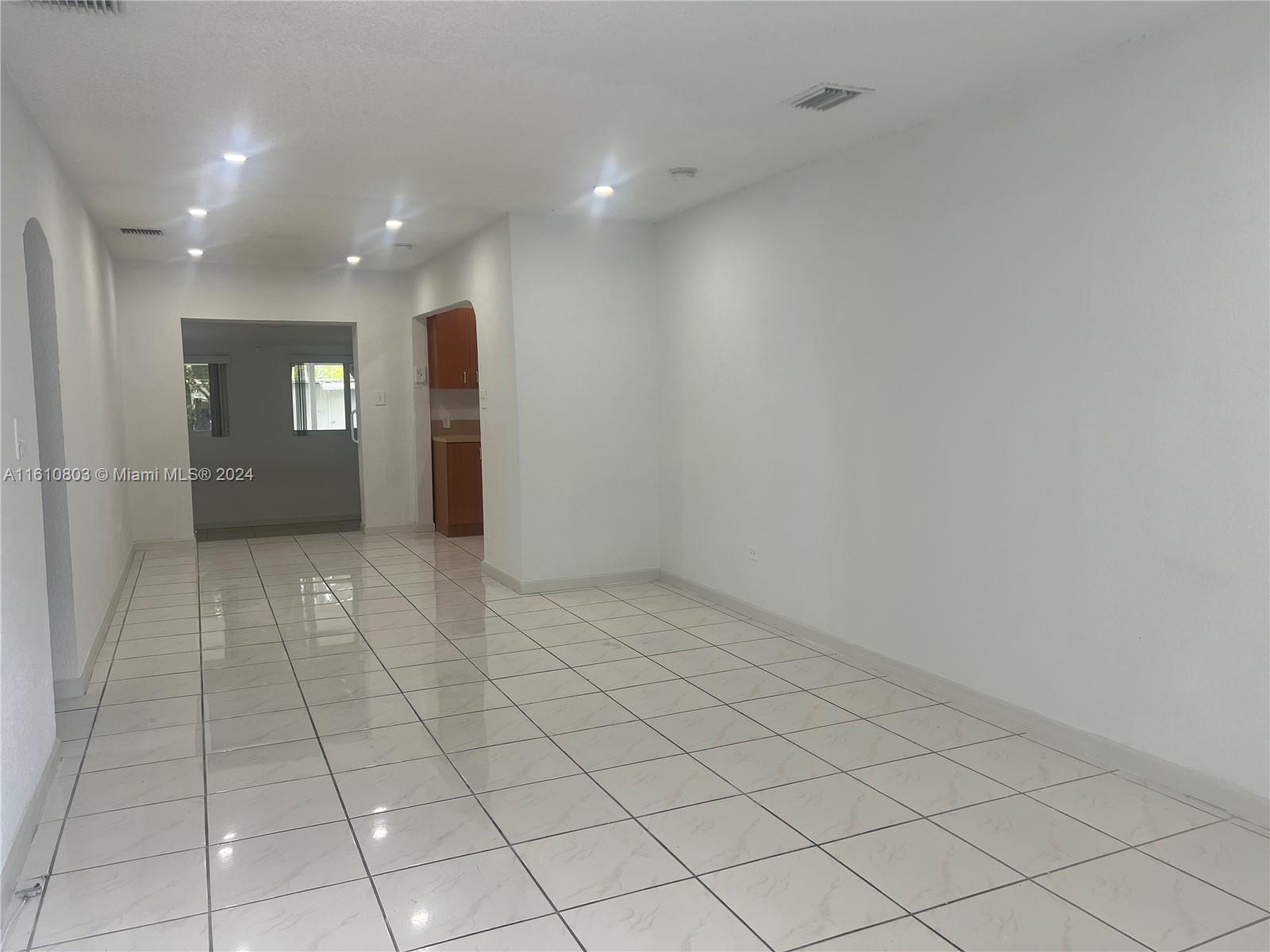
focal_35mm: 26
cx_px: 635
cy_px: 476
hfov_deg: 67.3
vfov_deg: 53.1
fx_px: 954
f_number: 1.5
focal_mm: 5.7
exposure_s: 1/121
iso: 40
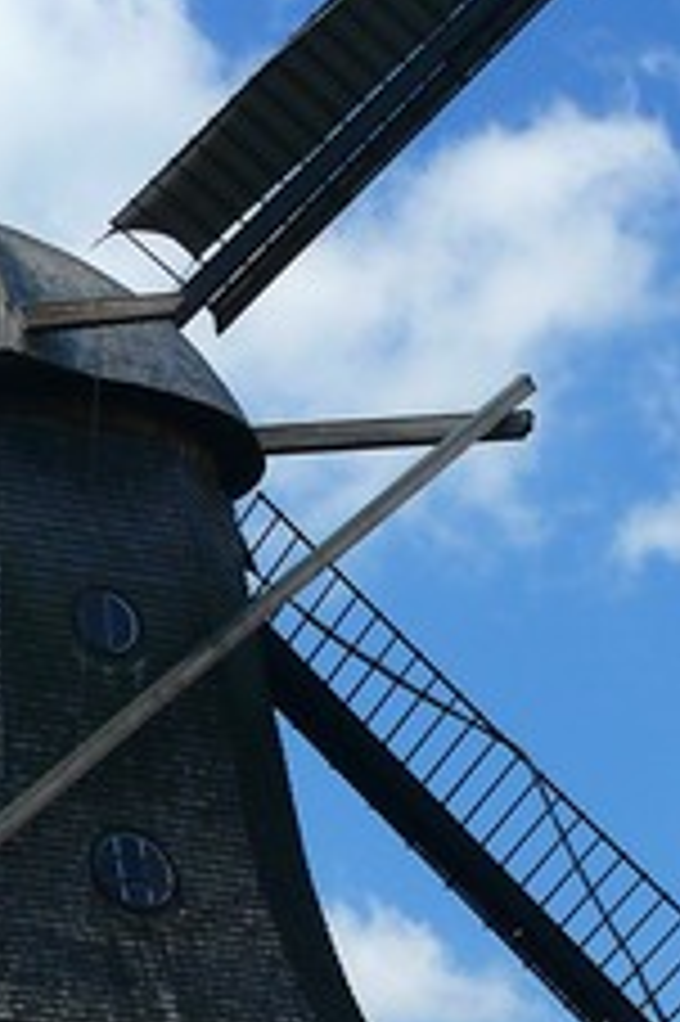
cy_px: 864
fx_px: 5363
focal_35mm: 189
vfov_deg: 10.8
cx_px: 149
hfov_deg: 7.2
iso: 100
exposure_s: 1/200
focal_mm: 11.6
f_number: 4.5
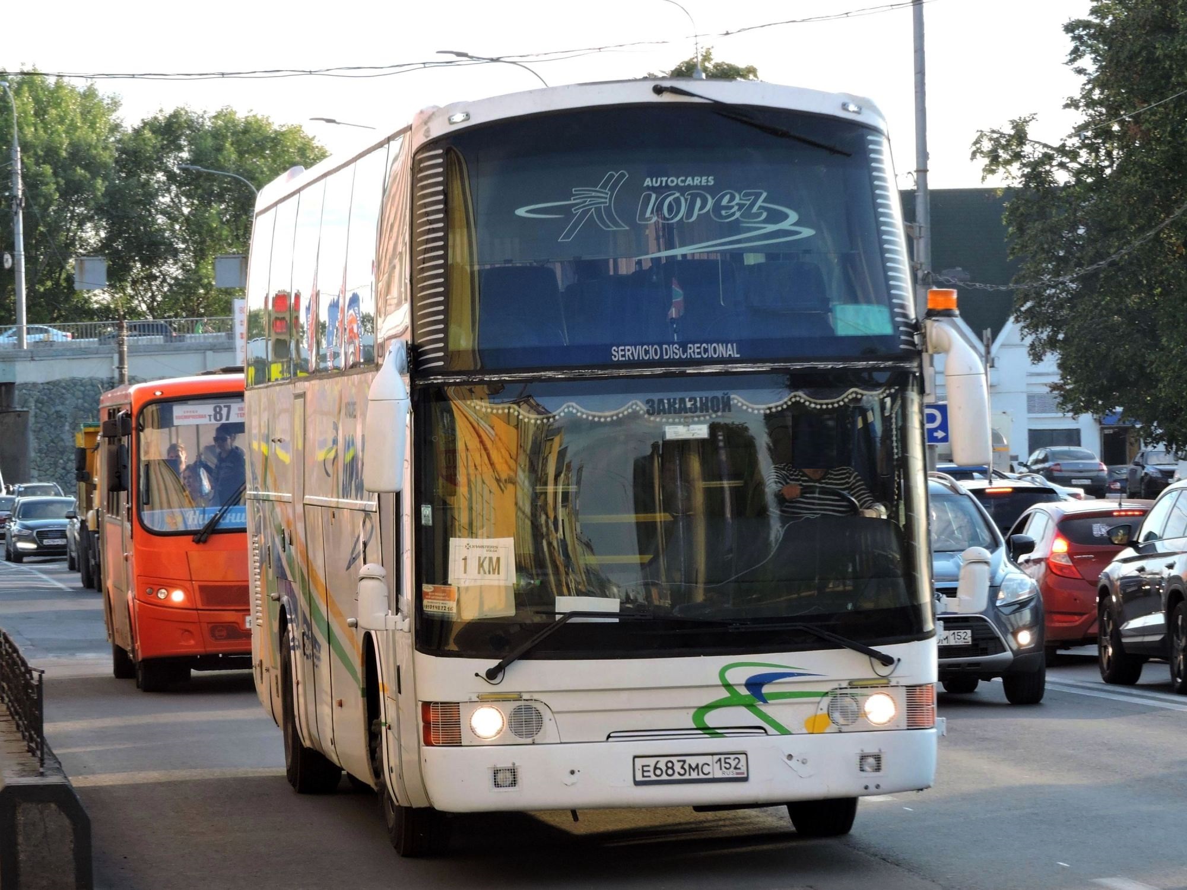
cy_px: 445
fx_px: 5144
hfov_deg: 13.2
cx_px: 594
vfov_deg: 9.9
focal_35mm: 150
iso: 100
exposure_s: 1/80
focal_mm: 26.9
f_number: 5.2
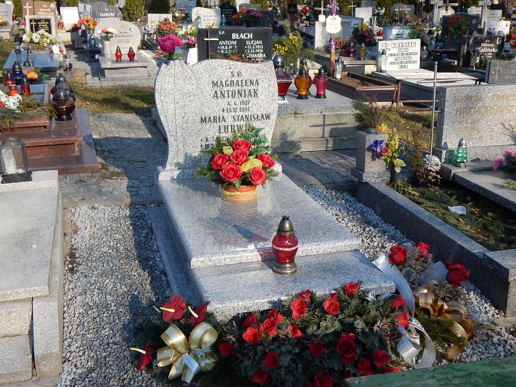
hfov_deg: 43.9
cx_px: 258
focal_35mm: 43
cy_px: 194
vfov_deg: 33.6
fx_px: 641
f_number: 3.6
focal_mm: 7.7
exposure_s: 1/800
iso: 125
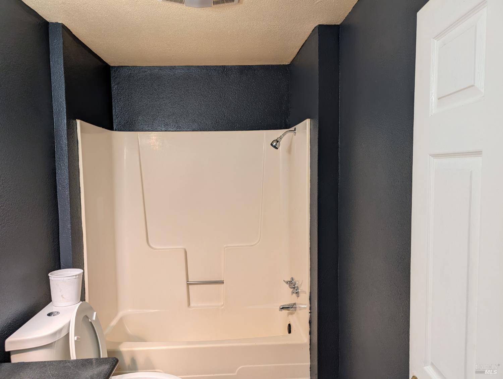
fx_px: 349
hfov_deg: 71.5
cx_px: 252
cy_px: 190
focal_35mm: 24
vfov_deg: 56.9
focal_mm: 6.9
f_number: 1.68
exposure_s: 1/24.4
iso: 22
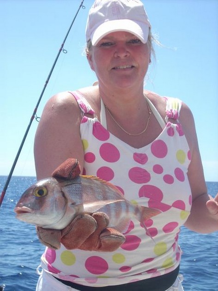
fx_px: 546
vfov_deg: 29.8
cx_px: 109
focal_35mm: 65
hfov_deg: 22.6
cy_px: 146
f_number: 7.6
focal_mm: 10.7
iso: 64
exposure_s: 1/155
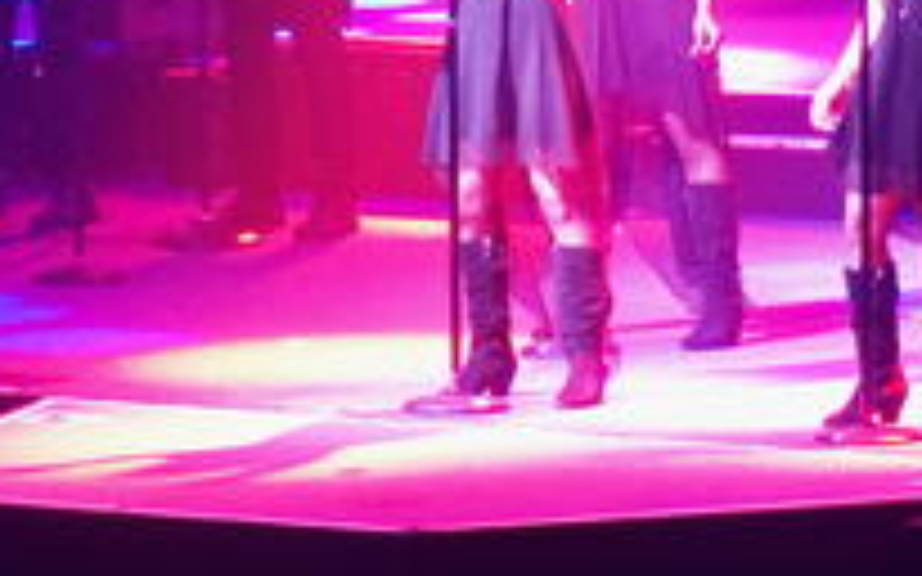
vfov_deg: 2.1
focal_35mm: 629
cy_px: -63
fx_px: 15801
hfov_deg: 3.3
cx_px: 387
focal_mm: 56.7
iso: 800
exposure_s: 1/60
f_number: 2.8
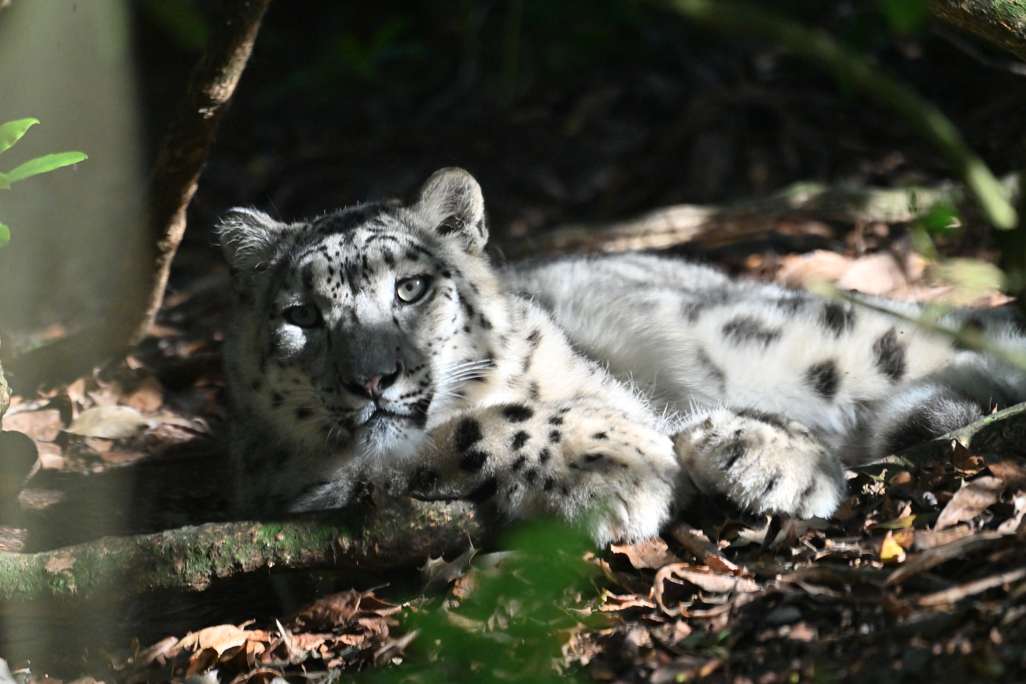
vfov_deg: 2.3
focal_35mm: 600
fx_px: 17099
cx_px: 513
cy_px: 342
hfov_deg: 3.4
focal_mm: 600
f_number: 6.3
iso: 3200
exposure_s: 1/1600
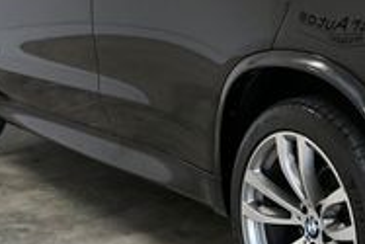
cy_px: 22
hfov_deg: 16.5
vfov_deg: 11.4
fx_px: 1218
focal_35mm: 120
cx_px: 398
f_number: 5
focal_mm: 35
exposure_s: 1/1000
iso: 2000
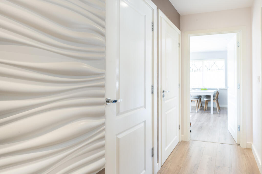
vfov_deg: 81.1
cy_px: 87
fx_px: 102
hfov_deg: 104.3
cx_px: 131
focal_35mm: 14
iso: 250
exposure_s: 1/1.67
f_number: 16
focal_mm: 14
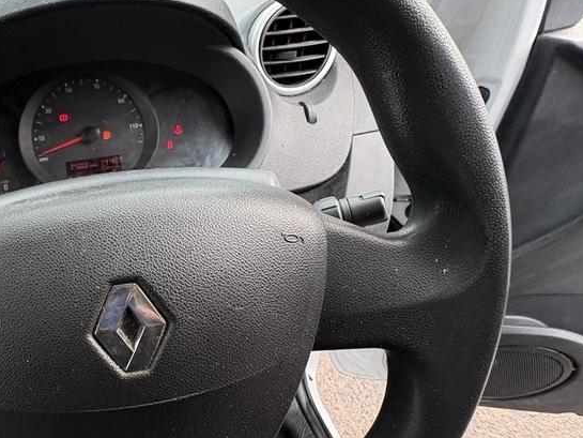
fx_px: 387
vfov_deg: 57.8
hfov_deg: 67.0
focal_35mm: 23
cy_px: 285
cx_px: 117
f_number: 2.2
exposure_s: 1/99
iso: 125
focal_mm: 2.22
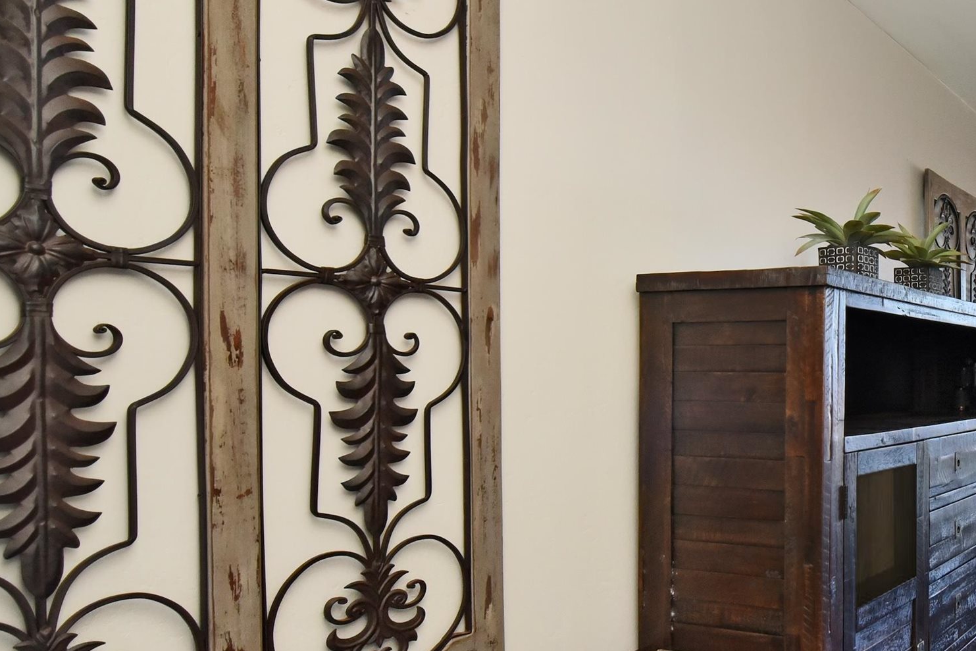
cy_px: 390
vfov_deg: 44.7
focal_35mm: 29
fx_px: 786
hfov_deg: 50.6
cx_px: 987
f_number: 10
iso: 100
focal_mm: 14
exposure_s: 1/60
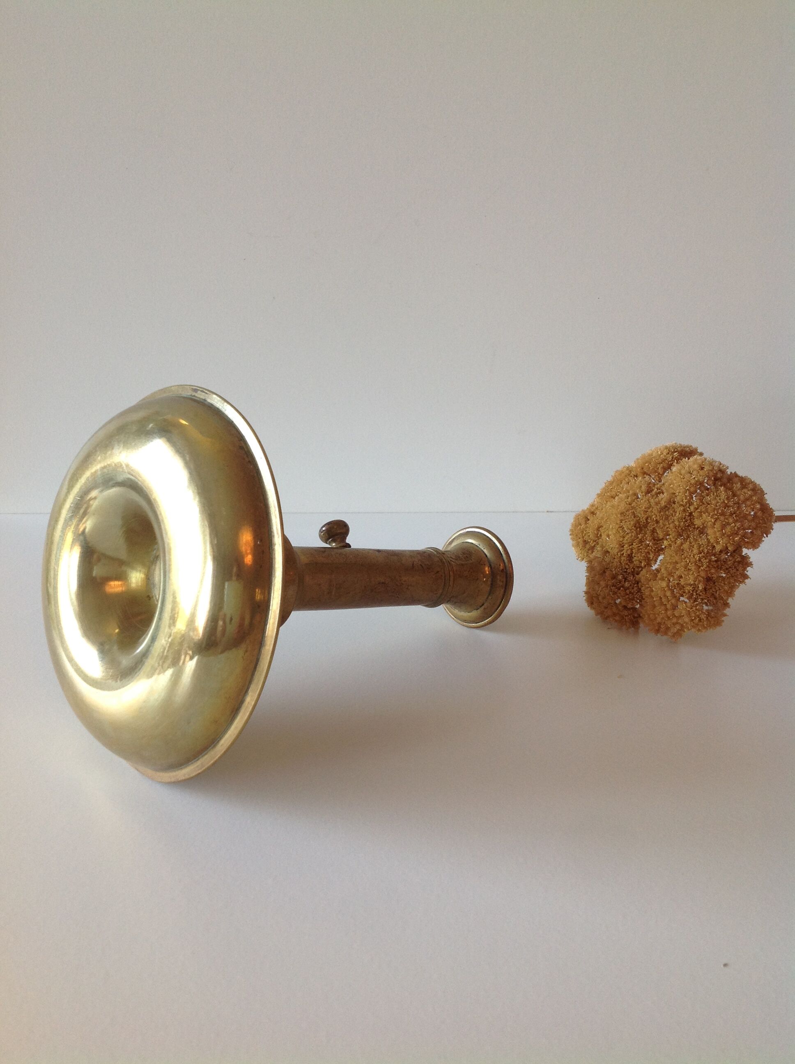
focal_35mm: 35
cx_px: 398
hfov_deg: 40.6
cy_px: 532
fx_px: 1075
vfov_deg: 52.7
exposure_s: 1/33
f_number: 2.4
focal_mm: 4.28
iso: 50
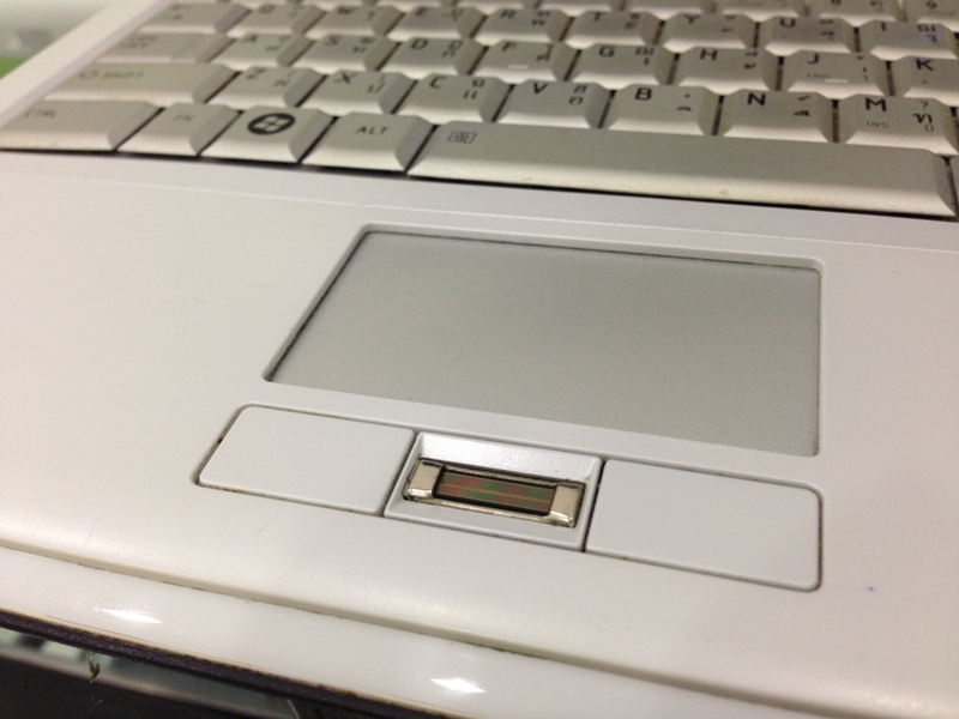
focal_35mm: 33
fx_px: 914
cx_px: 480
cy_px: 360
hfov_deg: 55.4
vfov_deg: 42.9
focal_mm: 4.12
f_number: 2.4
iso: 64
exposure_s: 1/50
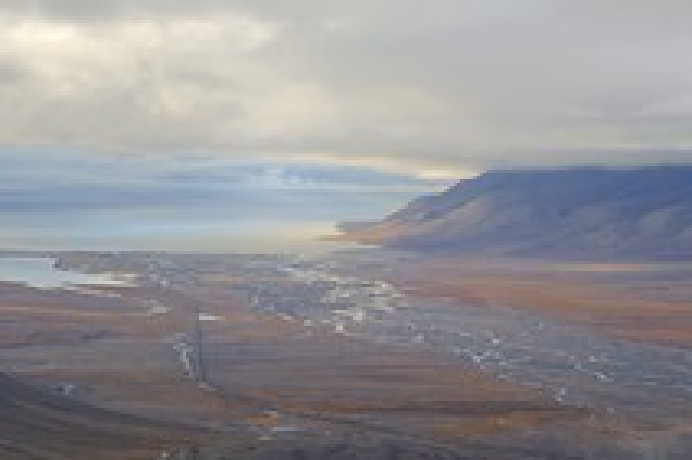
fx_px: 2132
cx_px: 336
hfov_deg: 18.4
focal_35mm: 111
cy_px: 316
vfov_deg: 12.3
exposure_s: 1/160
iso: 200
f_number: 7.1
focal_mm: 56
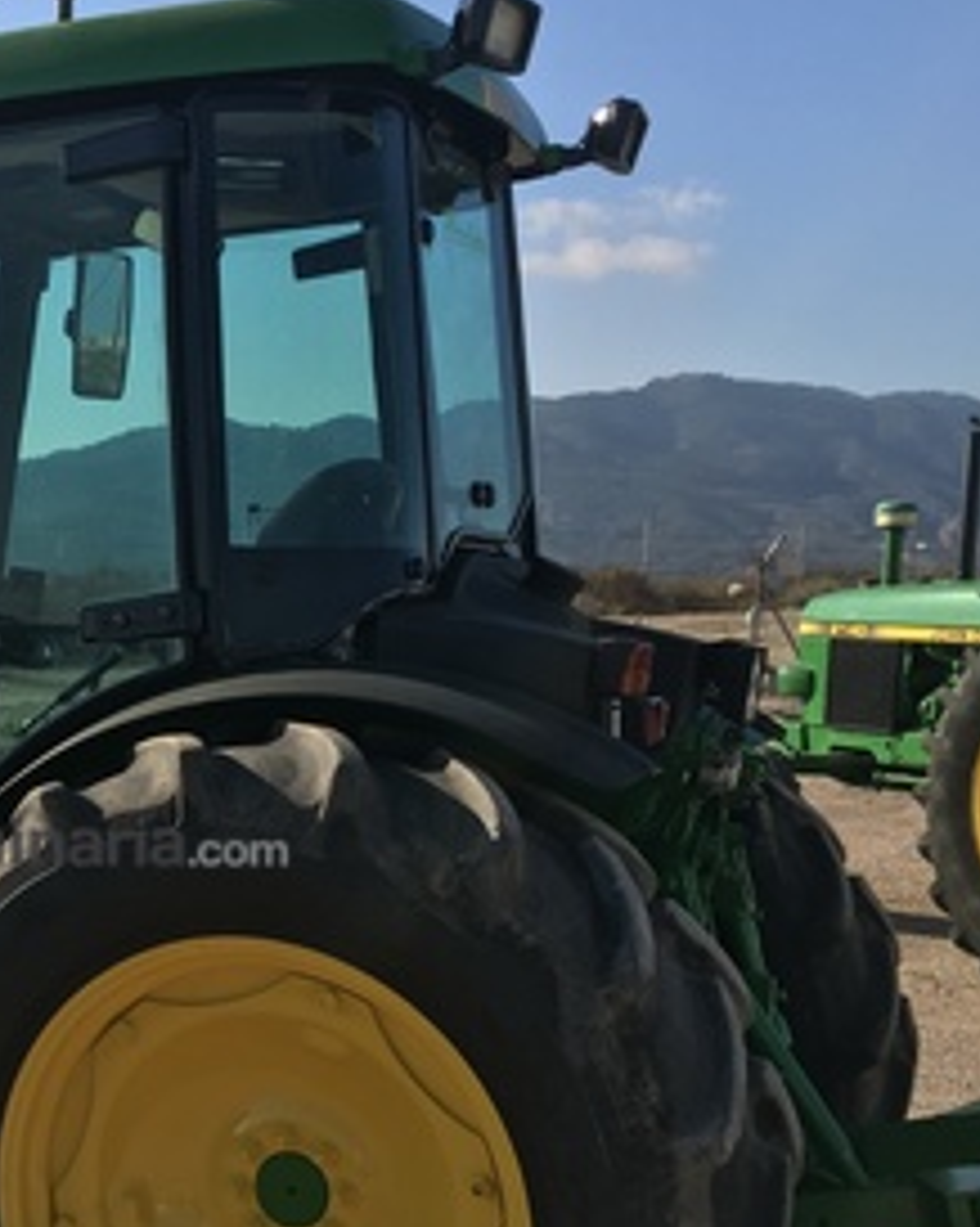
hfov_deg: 25.1
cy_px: 840
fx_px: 2069
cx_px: -47
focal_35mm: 57
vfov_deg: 32.7
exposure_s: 1/1603
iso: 25
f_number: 2.2
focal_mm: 4.15
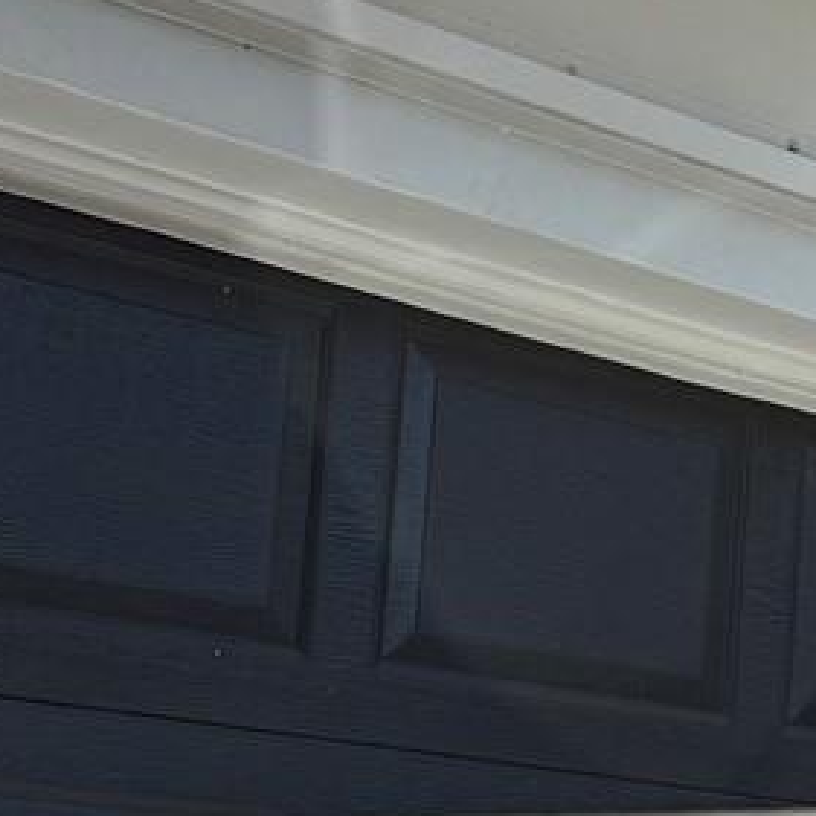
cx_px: 1141
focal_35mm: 121
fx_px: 3227
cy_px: 749
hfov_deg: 13.7
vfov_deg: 14.3
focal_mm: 6.76
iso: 80
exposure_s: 1/2331
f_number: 1.78
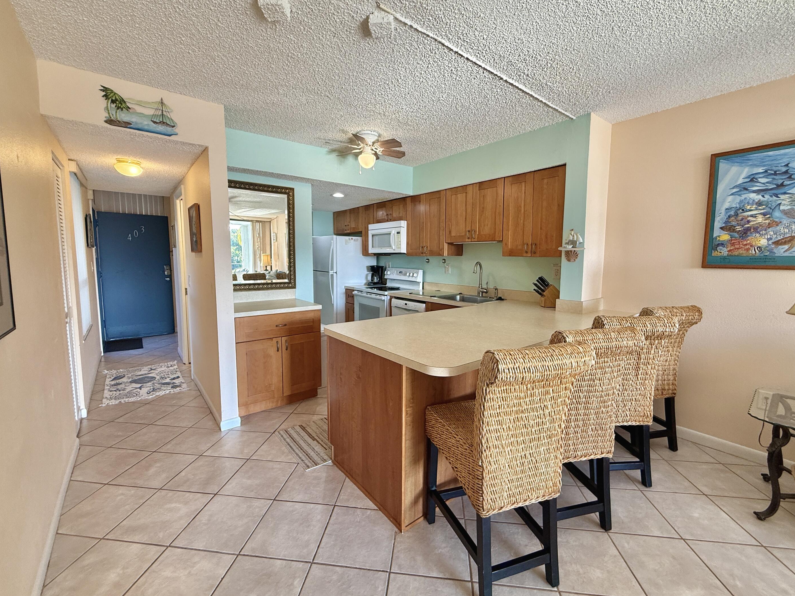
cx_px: 397
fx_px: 344
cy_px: 291
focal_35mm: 15
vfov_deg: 81.7
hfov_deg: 98.2
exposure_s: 1/120
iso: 160
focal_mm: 2.22
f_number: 2.2
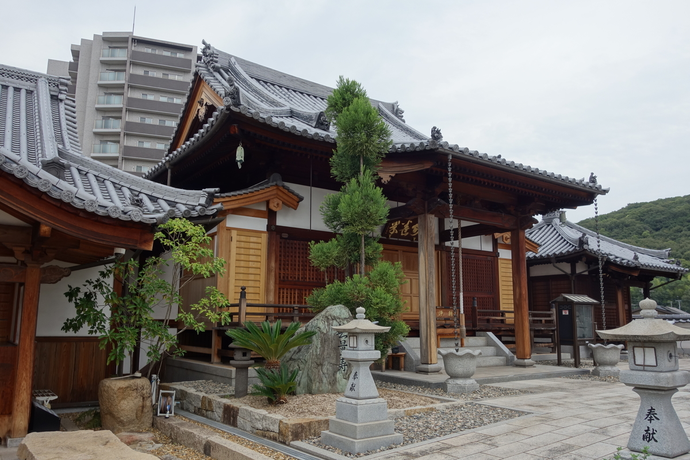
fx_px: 537
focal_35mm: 28
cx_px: 345
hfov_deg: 65.5
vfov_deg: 46.4
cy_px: 230
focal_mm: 10.4
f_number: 5.6
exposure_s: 1/125
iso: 125
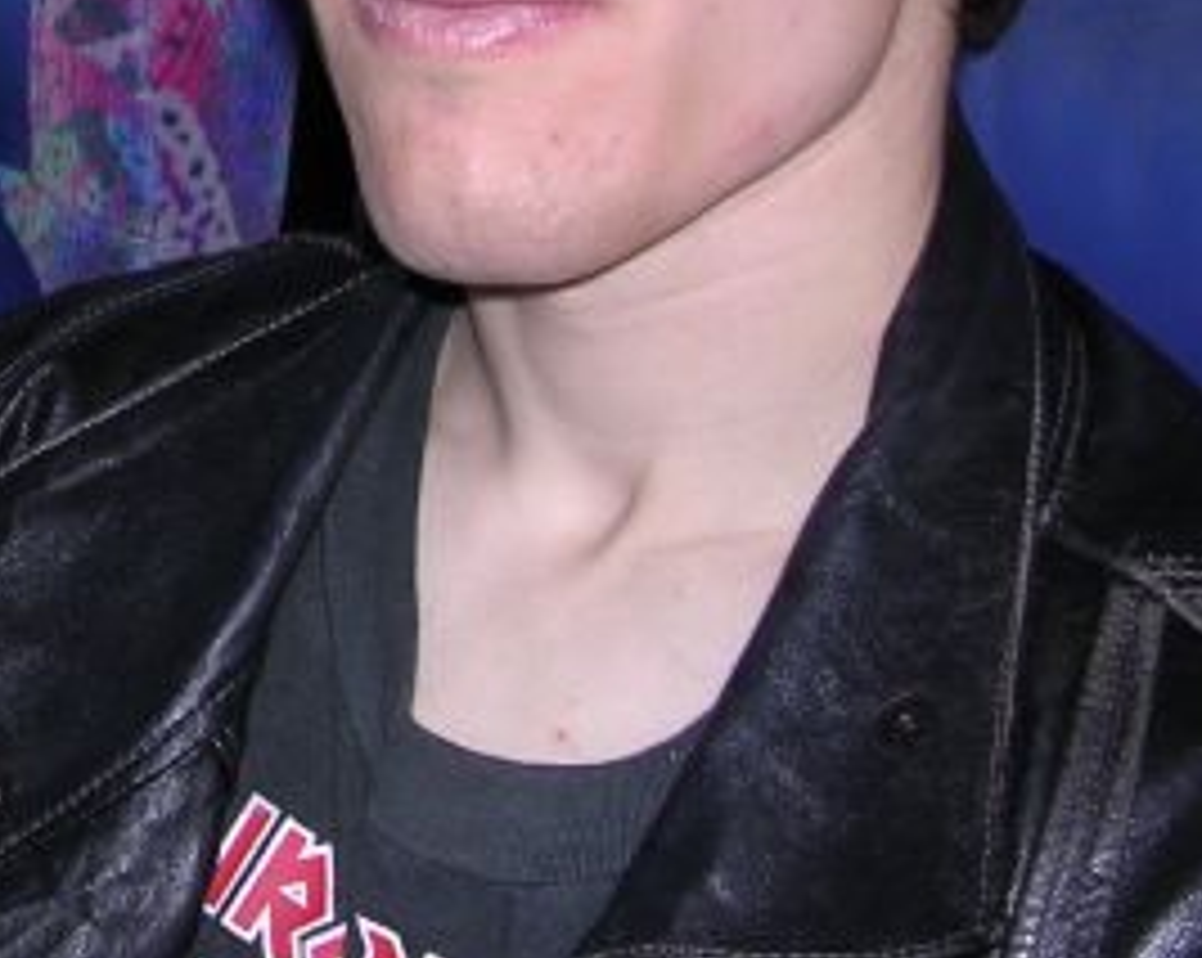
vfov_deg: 16.8
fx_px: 3163
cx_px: -162
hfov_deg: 20.4
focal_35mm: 89
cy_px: -45
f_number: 2.8
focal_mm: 5.8
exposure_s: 1/60.1
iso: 100
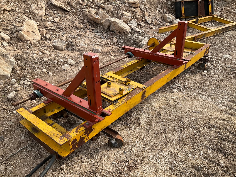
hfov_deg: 61.7
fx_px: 198
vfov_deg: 48.2
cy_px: 88
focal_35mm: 29
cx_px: 118
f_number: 1.8
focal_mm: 3
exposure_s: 1/898
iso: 25
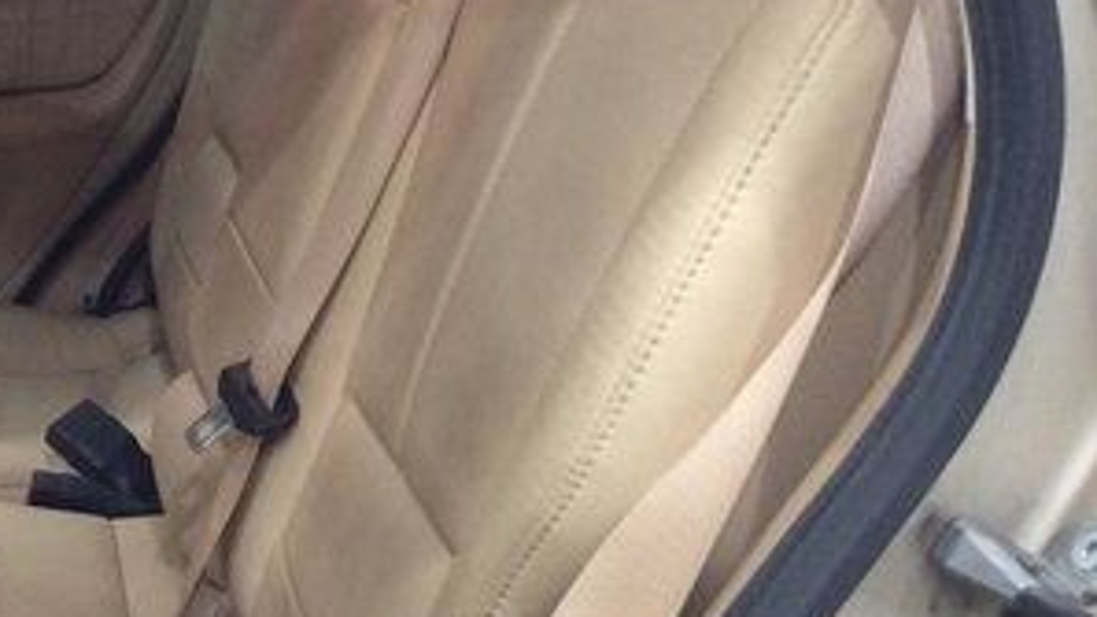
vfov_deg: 16.1
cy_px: 307
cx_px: -22
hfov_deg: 26.6
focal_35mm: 75
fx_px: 2181
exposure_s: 1/24
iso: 160
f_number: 2.4
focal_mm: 3.3
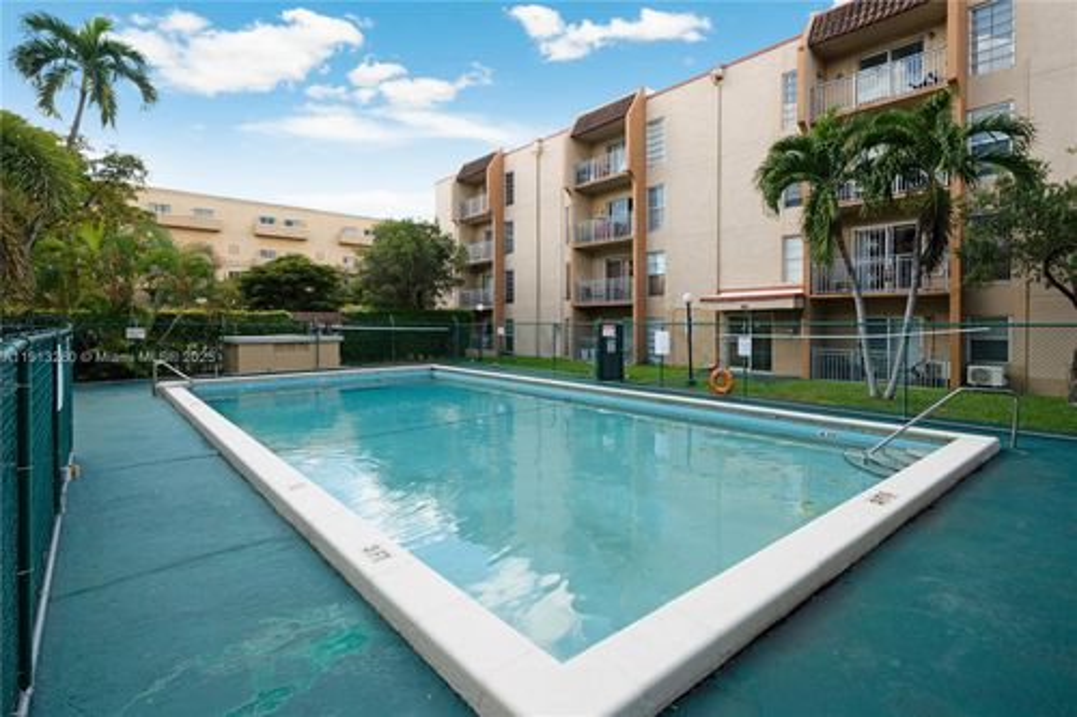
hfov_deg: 96.8
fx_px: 478
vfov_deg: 73.7
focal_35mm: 16
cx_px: 538
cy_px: 358
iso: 100
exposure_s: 1/50
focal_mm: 16
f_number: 11
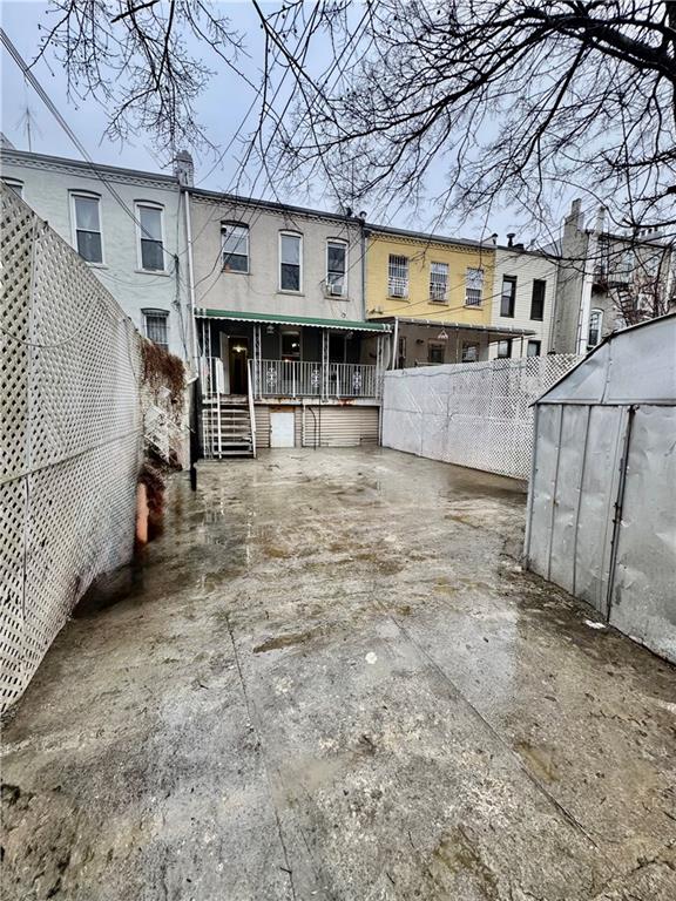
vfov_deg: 102.1
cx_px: 338
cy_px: 450
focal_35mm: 14
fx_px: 365
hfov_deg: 85.7
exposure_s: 1/99
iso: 40
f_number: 2.2
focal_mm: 2.22
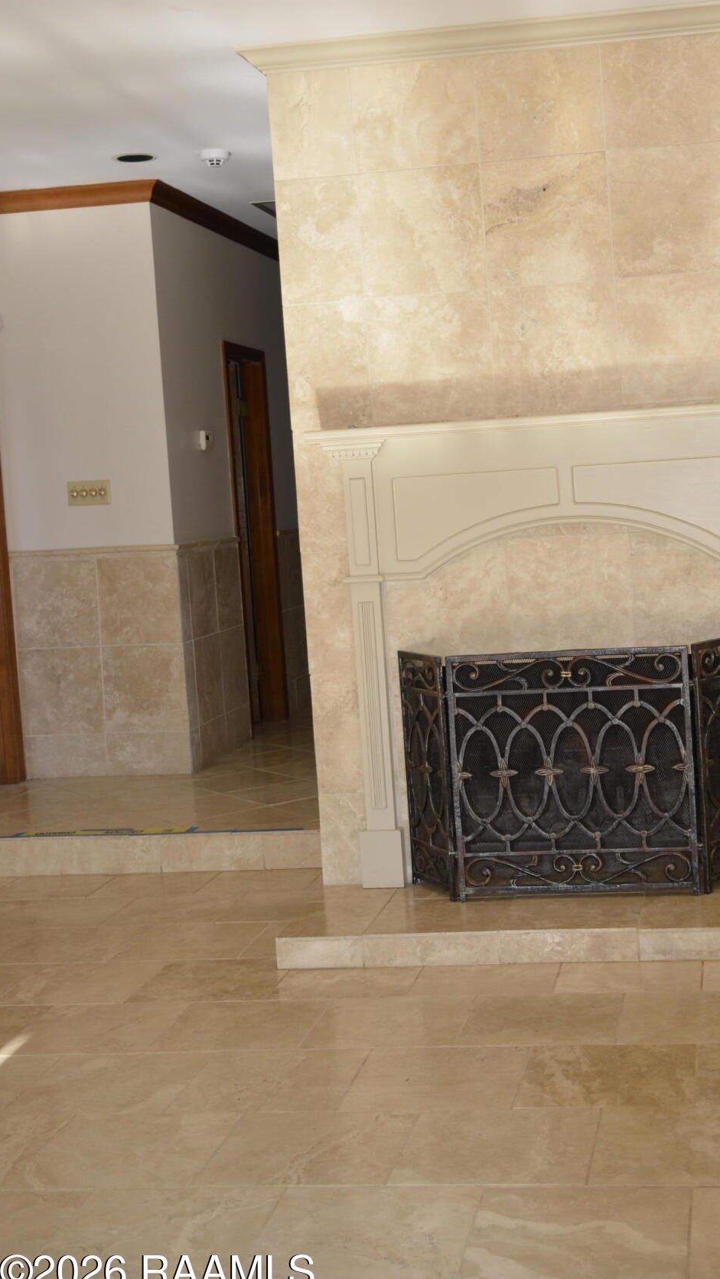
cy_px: 577
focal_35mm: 45
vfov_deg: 45.4
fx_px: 1527
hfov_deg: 26.3
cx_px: 503
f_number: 3.8
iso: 200
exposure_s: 1/160
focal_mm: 24
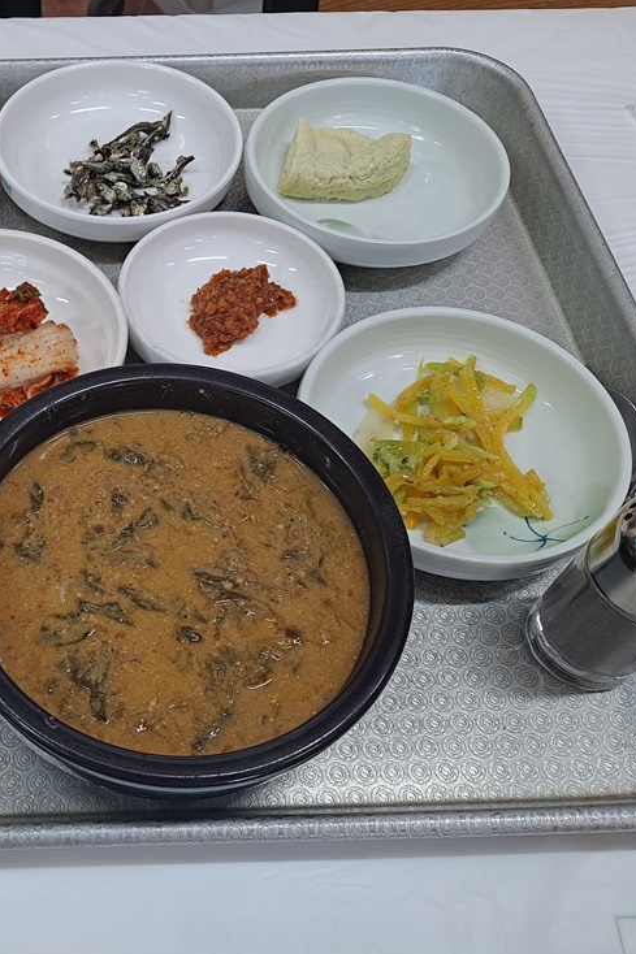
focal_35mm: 34
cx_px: 65
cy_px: 473
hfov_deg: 36.5
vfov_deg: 55.8
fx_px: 901
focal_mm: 5.23
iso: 80
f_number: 1.8
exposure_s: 1/60
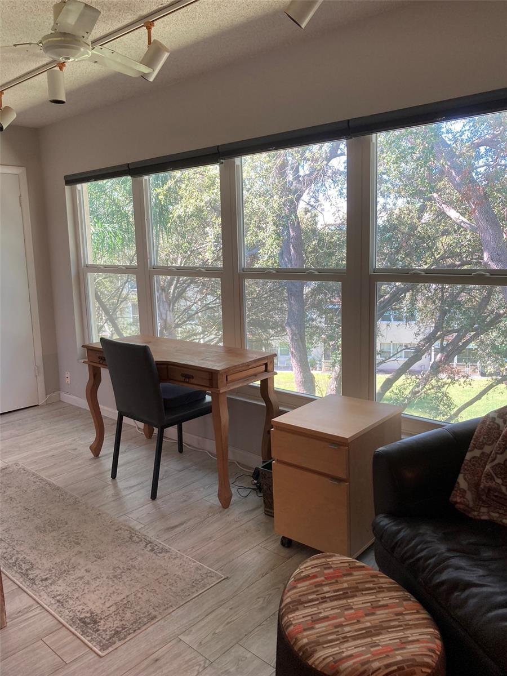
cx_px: 254
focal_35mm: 28
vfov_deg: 63.4
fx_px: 547
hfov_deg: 49.7
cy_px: 338
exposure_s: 1/120
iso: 80
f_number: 1.8
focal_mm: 3.99
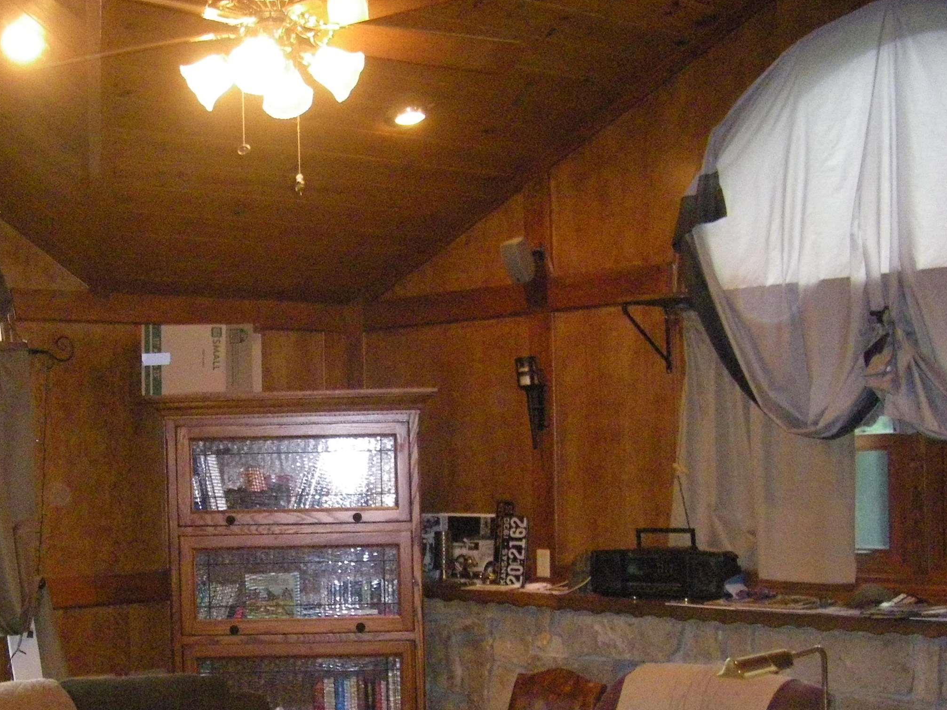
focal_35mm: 58
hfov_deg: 32.9
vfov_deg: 25.0
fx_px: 1587
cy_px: 500
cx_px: 297
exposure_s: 1/50
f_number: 3.5
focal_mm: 6.3
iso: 800
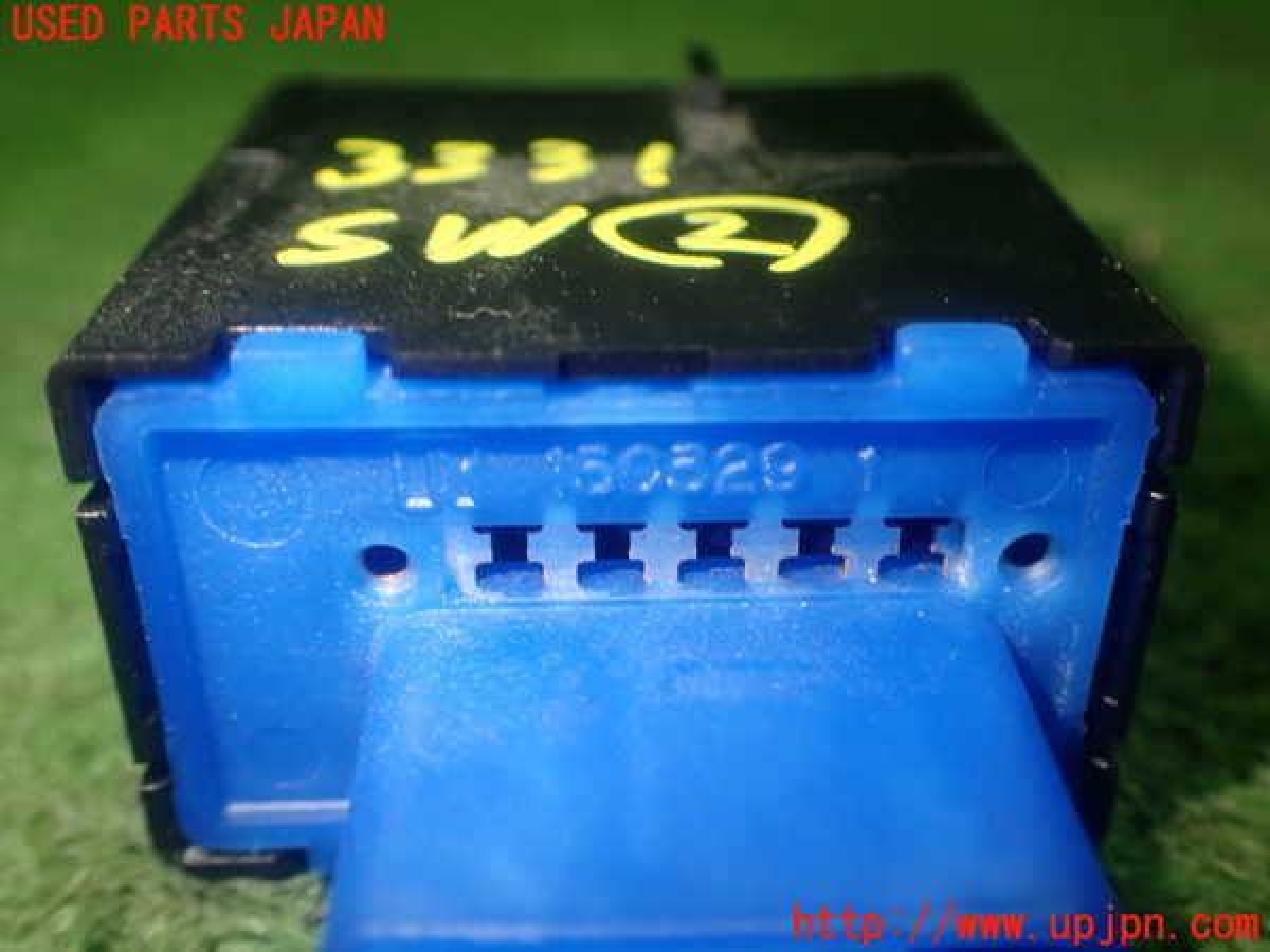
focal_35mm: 38
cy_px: 476
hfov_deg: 49.0
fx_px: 1394
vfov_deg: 37.7
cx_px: 635
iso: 200
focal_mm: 6.83
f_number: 2.7
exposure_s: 1/40
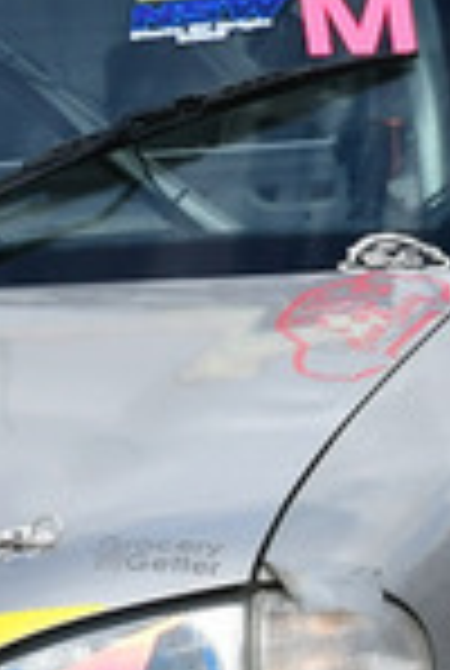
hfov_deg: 0.5
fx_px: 49473
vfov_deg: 0.8
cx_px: -194
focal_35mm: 2651
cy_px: 540
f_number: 10
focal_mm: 330
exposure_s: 1/640
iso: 640
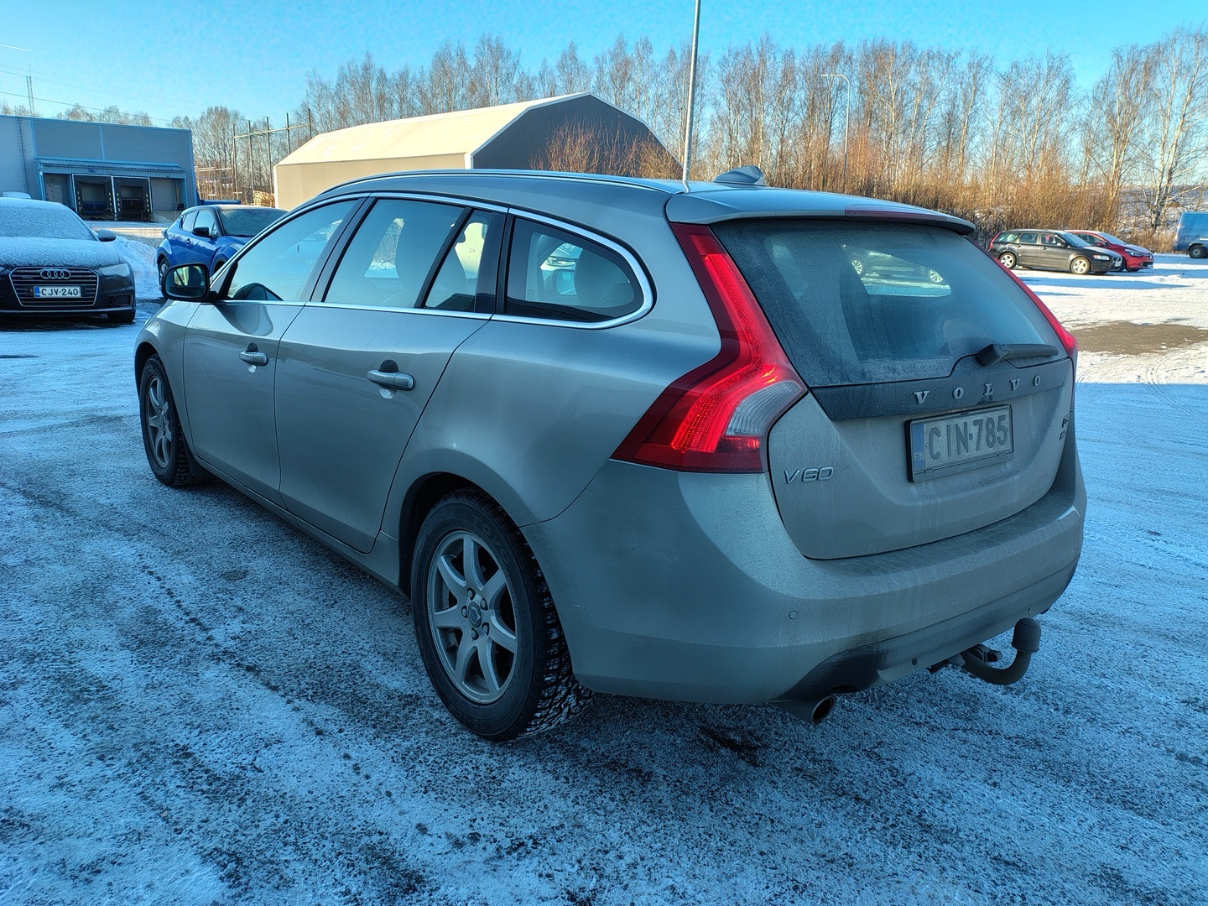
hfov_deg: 69.4
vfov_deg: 54.9
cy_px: 453
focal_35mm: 25
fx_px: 872
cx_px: 604
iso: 143
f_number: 1.7
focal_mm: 4.71
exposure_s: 1/306
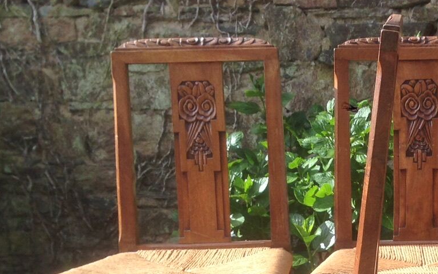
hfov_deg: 21.4
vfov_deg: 13.5
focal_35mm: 94
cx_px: 421
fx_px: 1122
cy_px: 338
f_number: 2.4
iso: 50
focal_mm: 4.12
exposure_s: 1/623
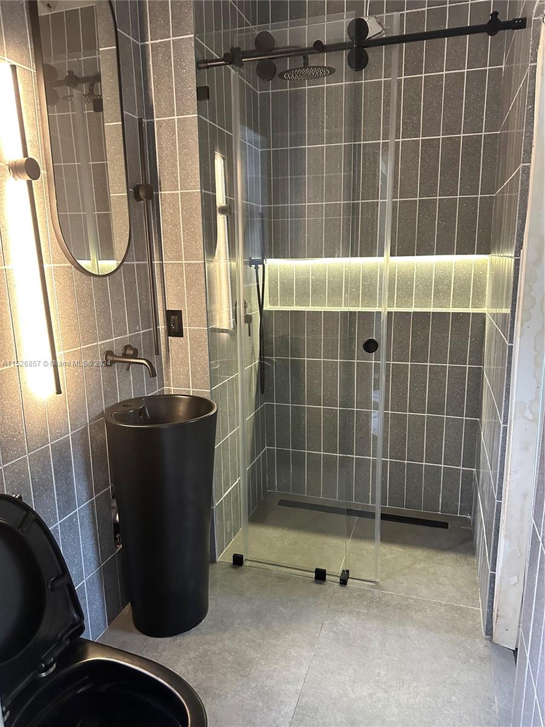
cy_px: 364
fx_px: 504
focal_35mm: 24
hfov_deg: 56.8
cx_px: 272
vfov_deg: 71.6
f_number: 1.78
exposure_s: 1/60
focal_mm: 6.86
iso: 640
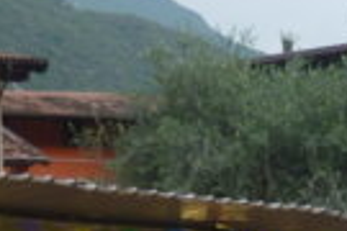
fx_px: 2014
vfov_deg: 6.5
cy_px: 259
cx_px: 116
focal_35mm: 209
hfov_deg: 9.8
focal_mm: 6.1
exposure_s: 1/40
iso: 80
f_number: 3.2
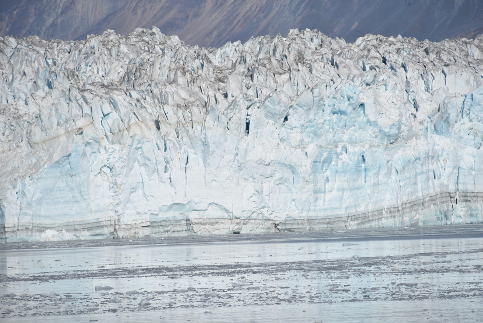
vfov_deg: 4.6
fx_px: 4026
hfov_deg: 6.9
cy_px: 162
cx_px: 242
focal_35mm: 300
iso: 100
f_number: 9
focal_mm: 300
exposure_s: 1/640
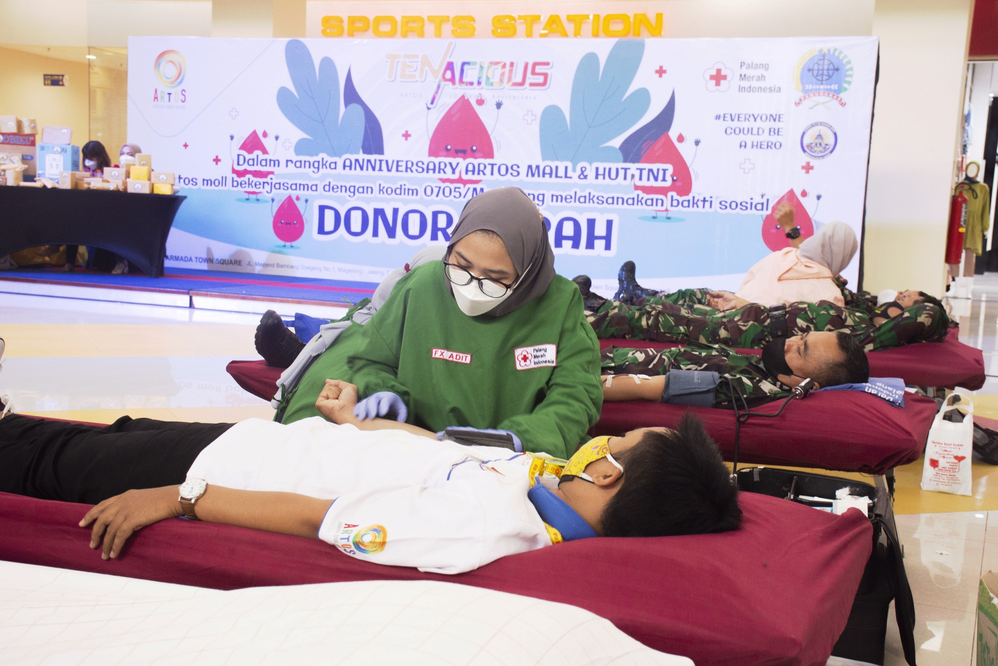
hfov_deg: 41.1
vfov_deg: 28.1
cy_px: 333
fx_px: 1331
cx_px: 499
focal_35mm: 48
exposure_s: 1/40
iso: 1000
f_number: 6.3
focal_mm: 32
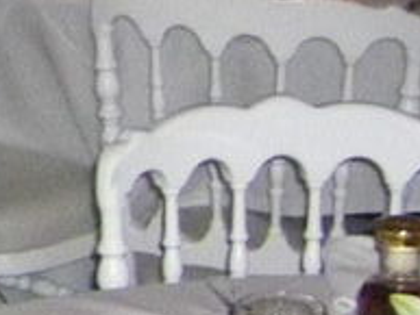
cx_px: -655
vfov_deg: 6.3
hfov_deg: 7.7
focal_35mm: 236
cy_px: -85
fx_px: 2865
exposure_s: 1/50
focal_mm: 6.3
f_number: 3.5
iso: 800
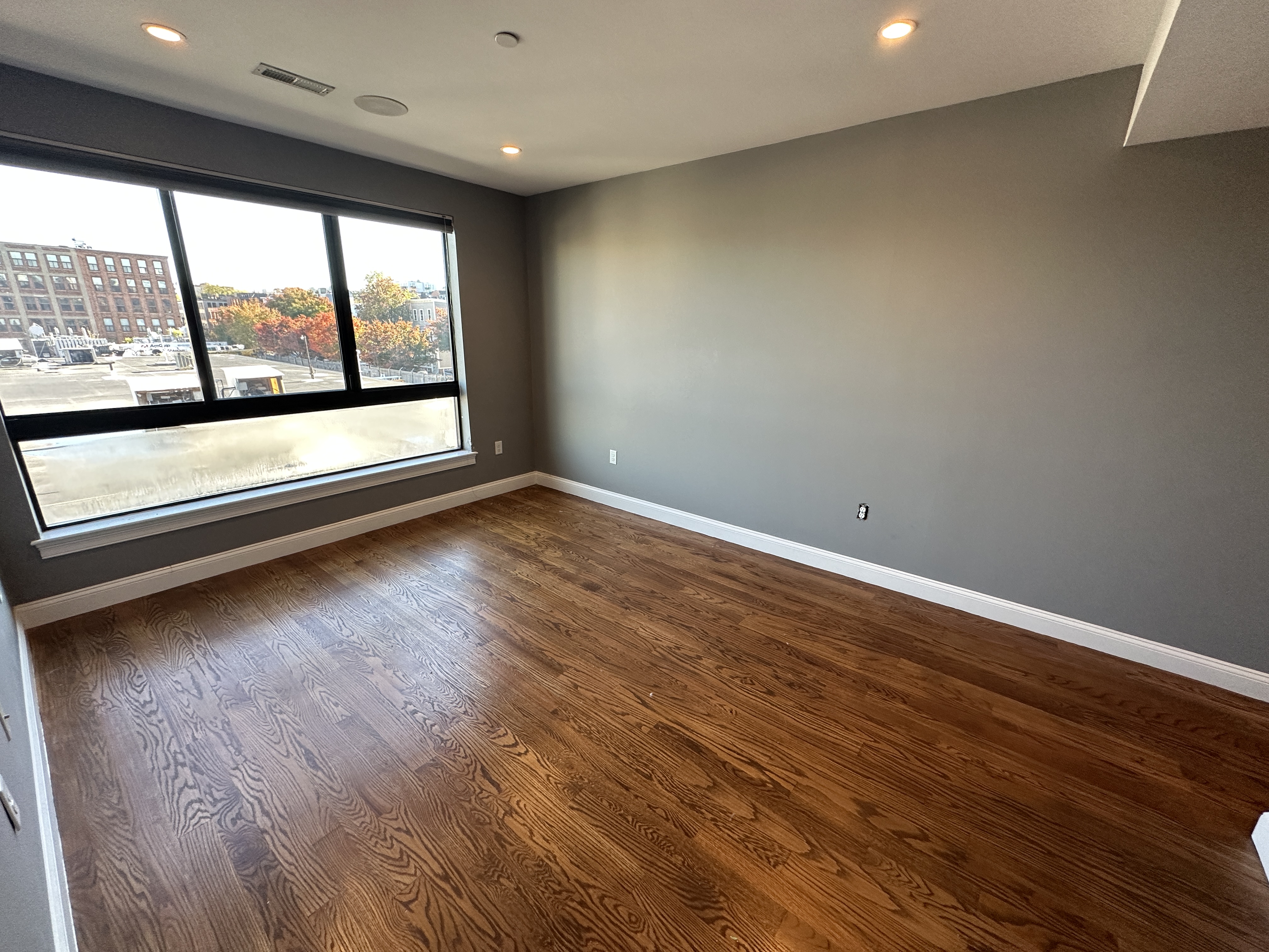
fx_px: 513
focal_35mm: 14
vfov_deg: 85.7
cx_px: 634
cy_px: 476
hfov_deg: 102.1
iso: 160
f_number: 2.2
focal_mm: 2.22
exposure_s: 1/119
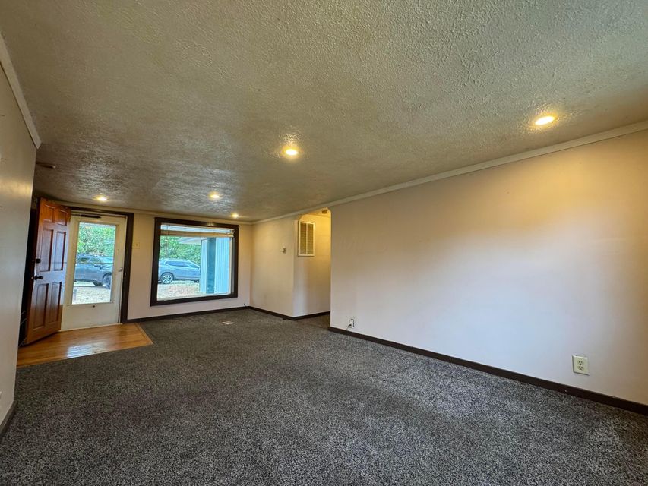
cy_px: 243
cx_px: 324
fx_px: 262
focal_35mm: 14
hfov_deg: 102.1
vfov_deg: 85.7
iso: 250
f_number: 2.2
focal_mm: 2.22
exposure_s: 1/120
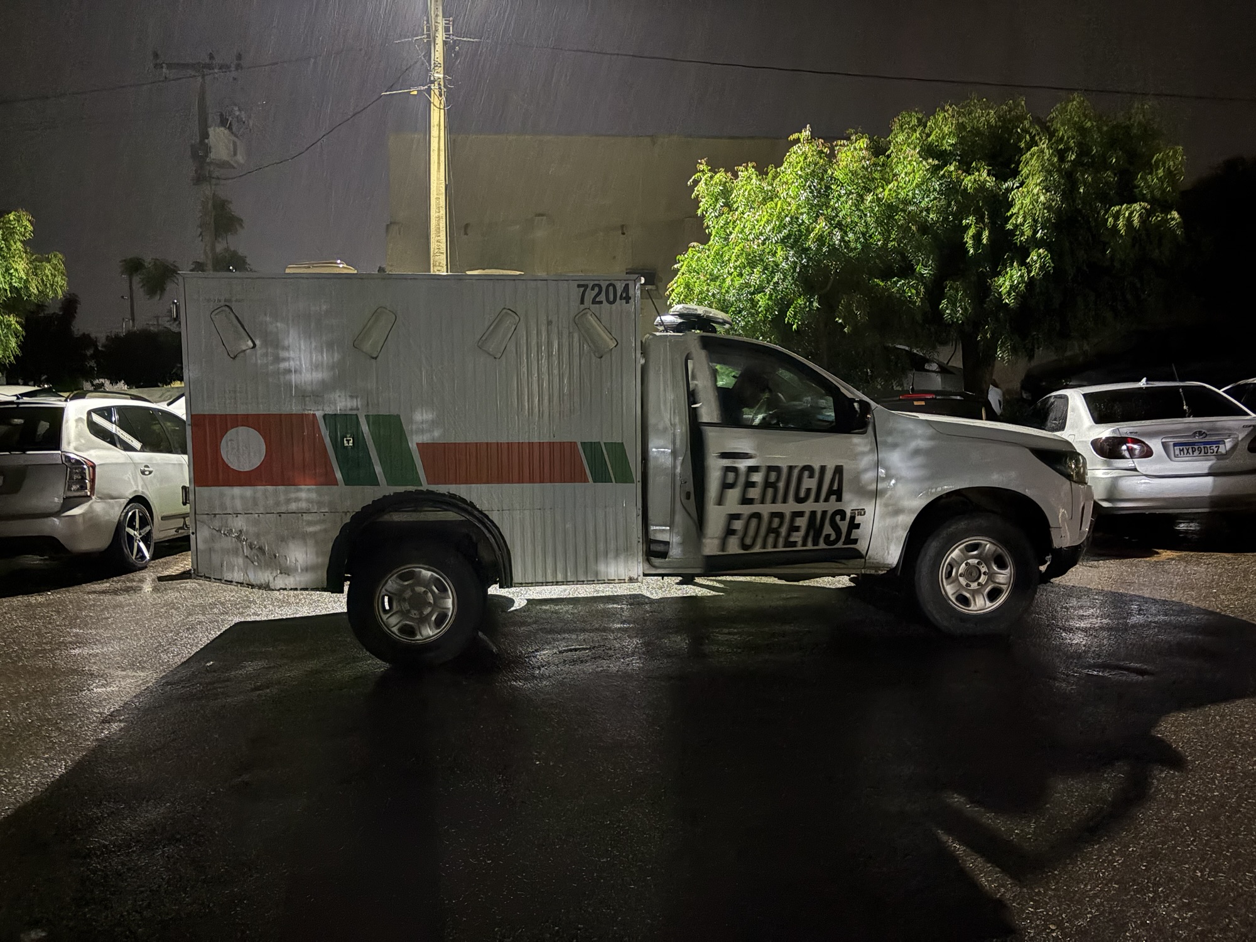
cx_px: 628
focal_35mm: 26
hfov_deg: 67.3
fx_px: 943
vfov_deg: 53.1
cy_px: 471
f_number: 1.6
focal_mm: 5.96
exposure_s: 1/9
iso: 1250
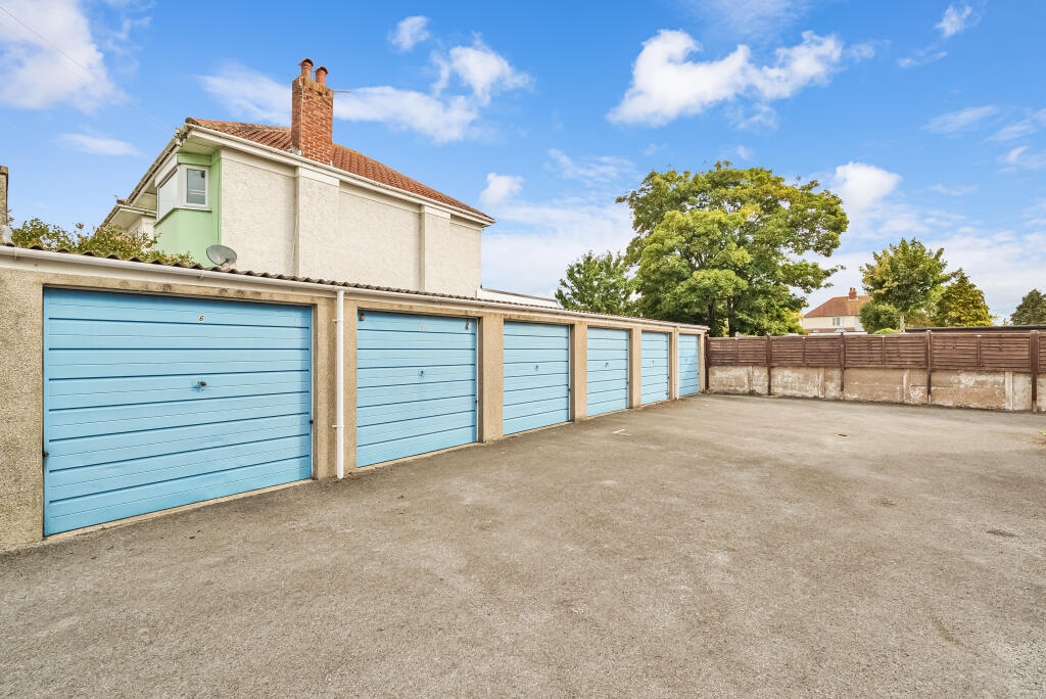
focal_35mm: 14
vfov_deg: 81.3
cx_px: 523
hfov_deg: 104.2
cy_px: 350
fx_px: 407
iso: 100
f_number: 9
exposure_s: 1/100
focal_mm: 14
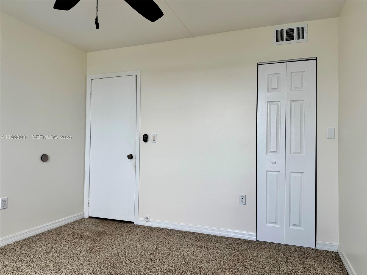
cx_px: 184
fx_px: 254
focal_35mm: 24
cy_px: 138
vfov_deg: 56.8
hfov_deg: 71.6
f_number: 1.78
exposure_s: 1/832
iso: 80
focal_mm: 6.76
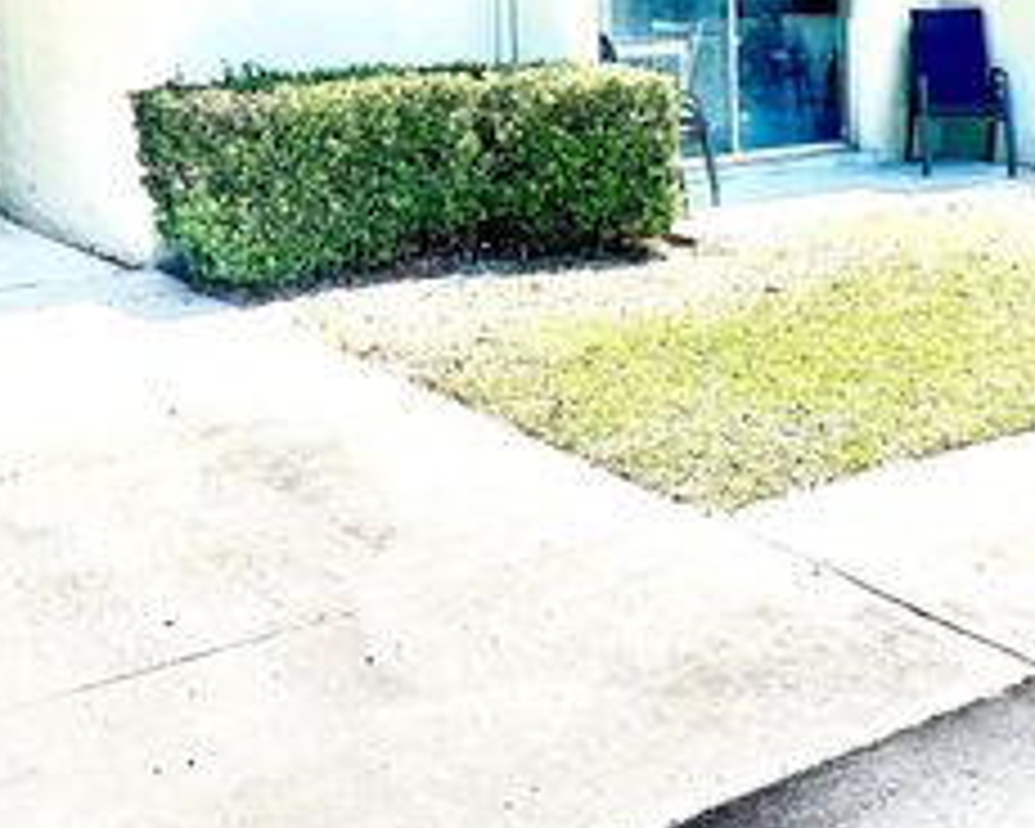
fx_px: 1562
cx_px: 513
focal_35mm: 51
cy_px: -2
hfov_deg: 36.7
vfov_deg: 27.9
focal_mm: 6.86
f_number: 1.78
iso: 80
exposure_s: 1/3717
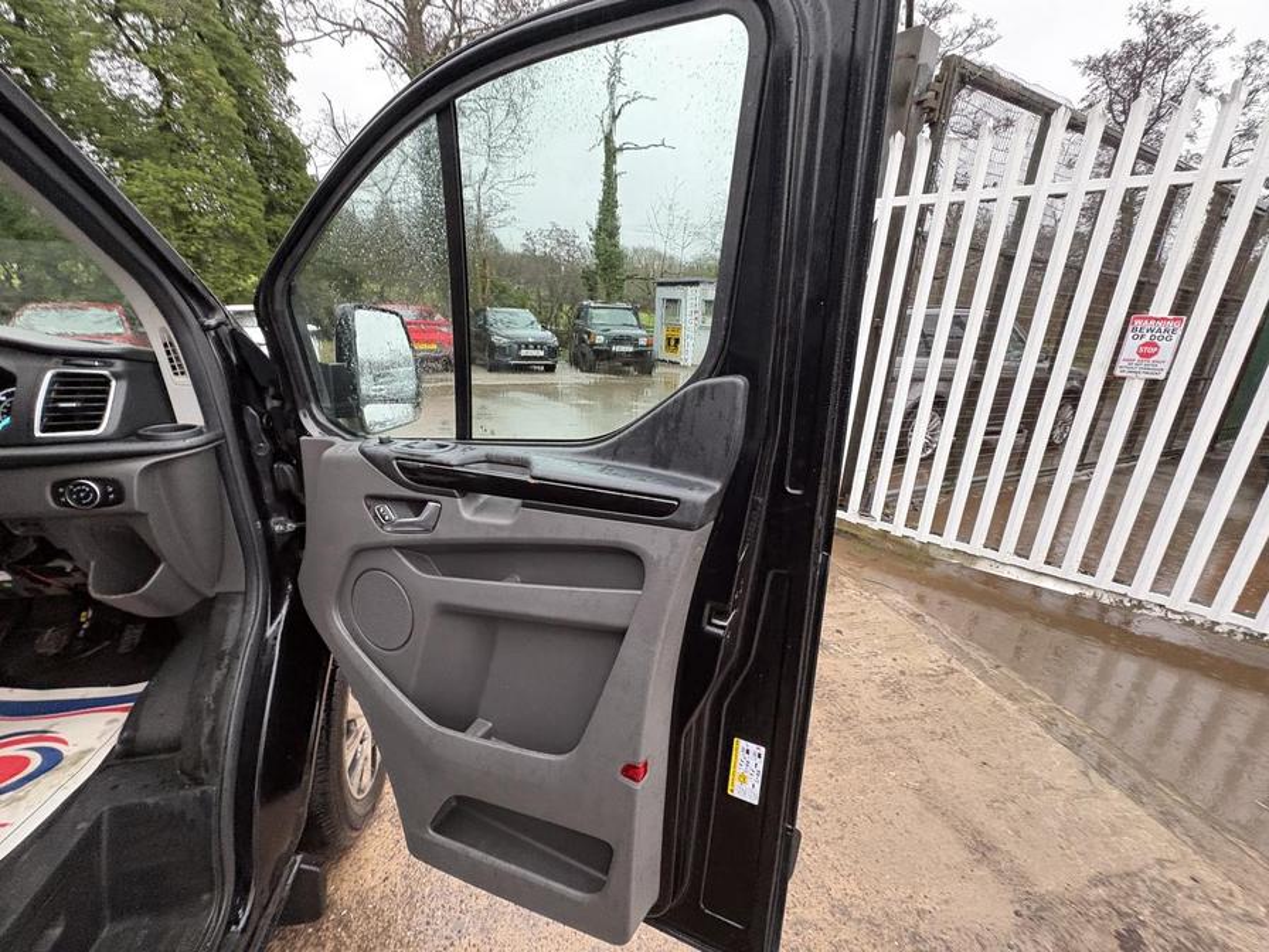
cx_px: 634
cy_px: 476
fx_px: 513
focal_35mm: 14
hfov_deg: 102.1
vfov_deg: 85.7
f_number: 2.2
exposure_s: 1/60
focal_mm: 2.22
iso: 500
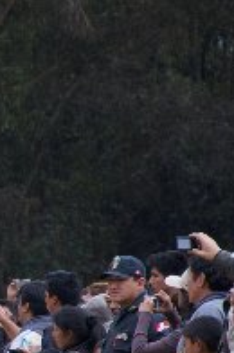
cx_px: -359
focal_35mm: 567
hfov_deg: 2.4
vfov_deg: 3.6
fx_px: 5545
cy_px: 333
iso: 200
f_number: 5.6
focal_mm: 105
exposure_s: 1/250
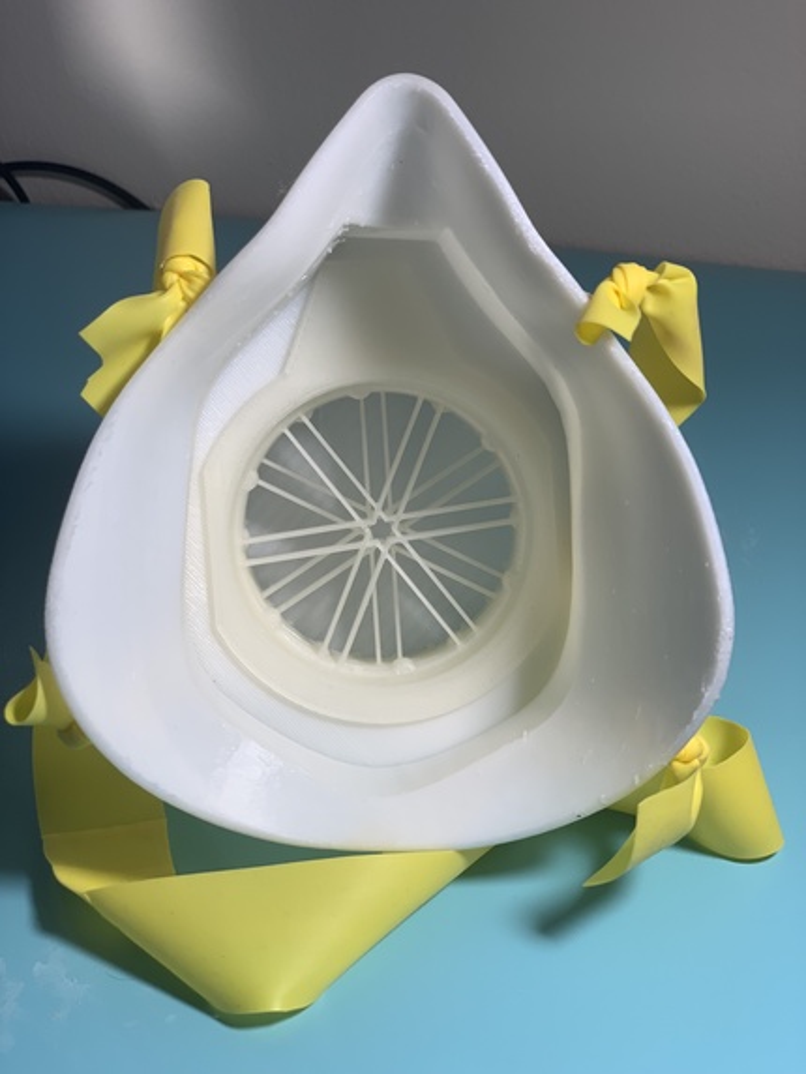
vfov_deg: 36.8
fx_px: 1614
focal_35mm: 52
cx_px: 403
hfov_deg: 28.0
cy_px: 537
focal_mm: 6
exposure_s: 1/120
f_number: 2.4
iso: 32
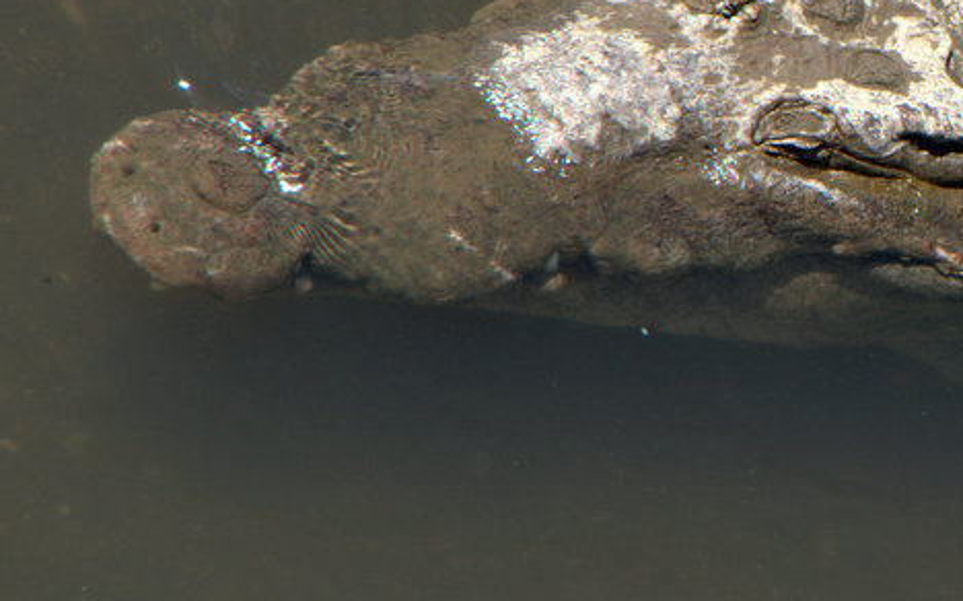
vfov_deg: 1.2
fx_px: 27780
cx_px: 1021
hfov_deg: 2.0
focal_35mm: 1059
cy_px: 139
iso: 400
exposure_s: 1/200
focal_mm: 270
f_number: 13
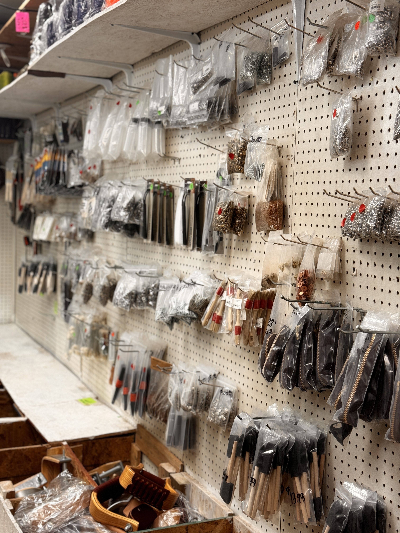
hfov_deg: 30.3
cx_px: 200
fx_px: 740
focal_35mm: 48
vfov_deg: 39.7
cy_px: 266
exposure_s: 1/60
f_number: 1.78
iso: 100
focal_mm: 6.76
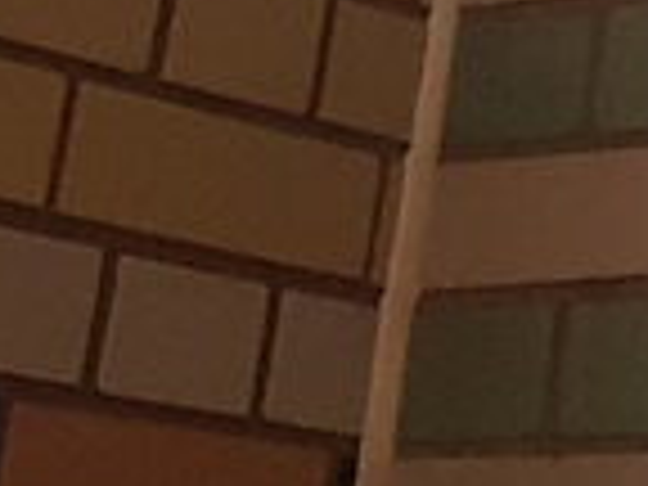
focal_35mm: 185
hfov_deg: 9.8
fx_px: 3463
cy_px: -1008
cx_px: 1346
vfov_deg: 7.1
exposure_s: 1/50
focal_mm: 4.2
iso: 200
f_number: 1.7
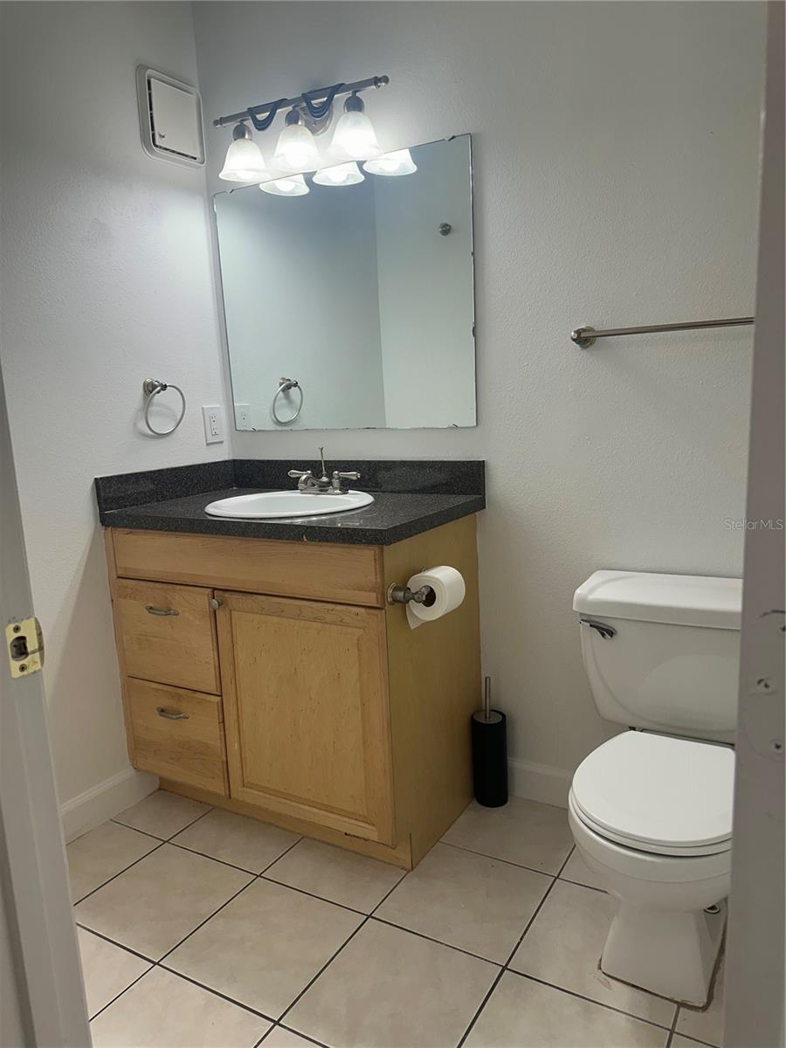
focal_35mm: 24
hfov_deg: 56.8
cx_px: 393
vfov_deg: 71.6
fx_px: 727
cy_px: 524
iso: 80
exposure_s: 1/120
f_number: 1.78
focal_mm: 6.86
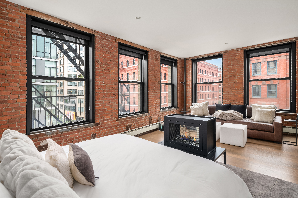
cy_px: 99
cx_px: 149
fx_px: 141
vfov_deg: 70.4
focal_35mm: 17
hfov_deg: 93.3
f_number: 11
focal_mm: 17
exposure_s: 1/60
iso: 1000
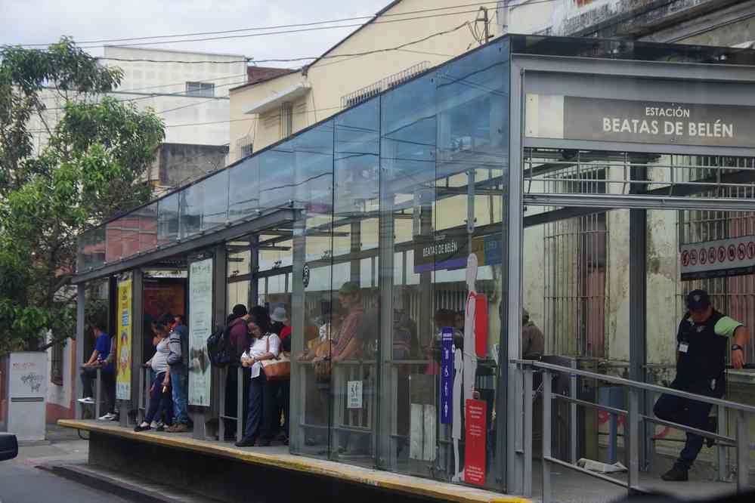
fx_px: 1824
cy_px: 252
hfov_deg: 23.4
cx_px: 378
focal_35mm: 87
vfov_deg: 15.7
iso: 200
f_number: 9
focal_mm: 57.5
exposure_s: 1/100
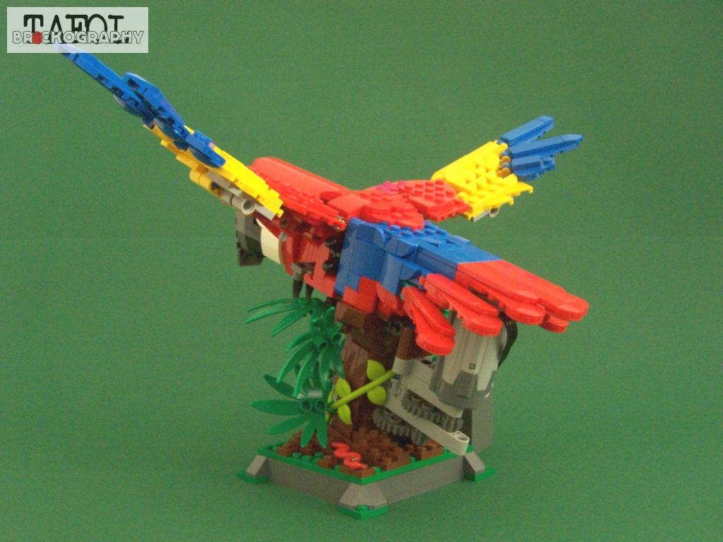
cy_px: 271
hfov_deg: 46.8
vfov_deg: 36.0
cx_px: 362
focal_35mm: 40
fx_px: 835
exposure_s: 1.5
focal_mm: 6.7
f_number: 3.2
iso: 400
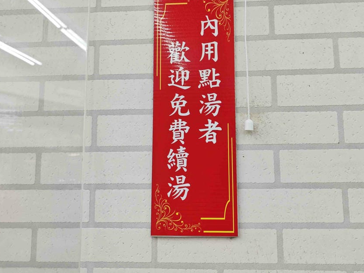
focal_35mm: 33
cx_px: 199
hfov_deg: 55.3
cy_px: 117
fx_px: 347
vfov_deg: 42.8
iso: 640
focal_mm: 8.72
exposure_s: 1/600
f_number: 2
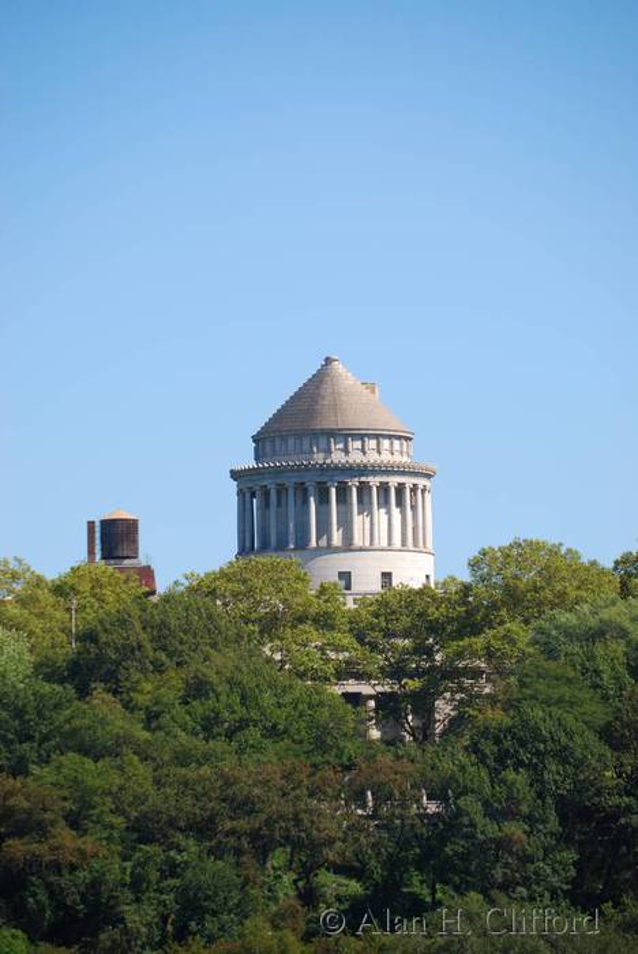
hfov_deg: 4.6
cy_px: 477
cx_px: 319
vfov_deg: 6.9
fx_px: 7959
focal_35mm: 300
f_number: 5.6
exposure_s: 1/320
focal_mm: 200
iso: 100
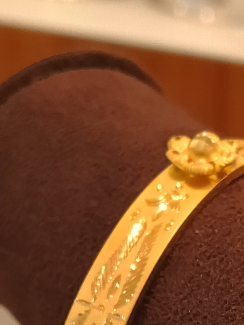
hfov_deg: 13.1
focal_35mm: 109
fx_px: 1025
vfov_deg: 17.4
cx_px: 321
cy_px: 372
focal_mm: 3.61
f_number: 1.8
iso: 80
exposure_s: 1/100
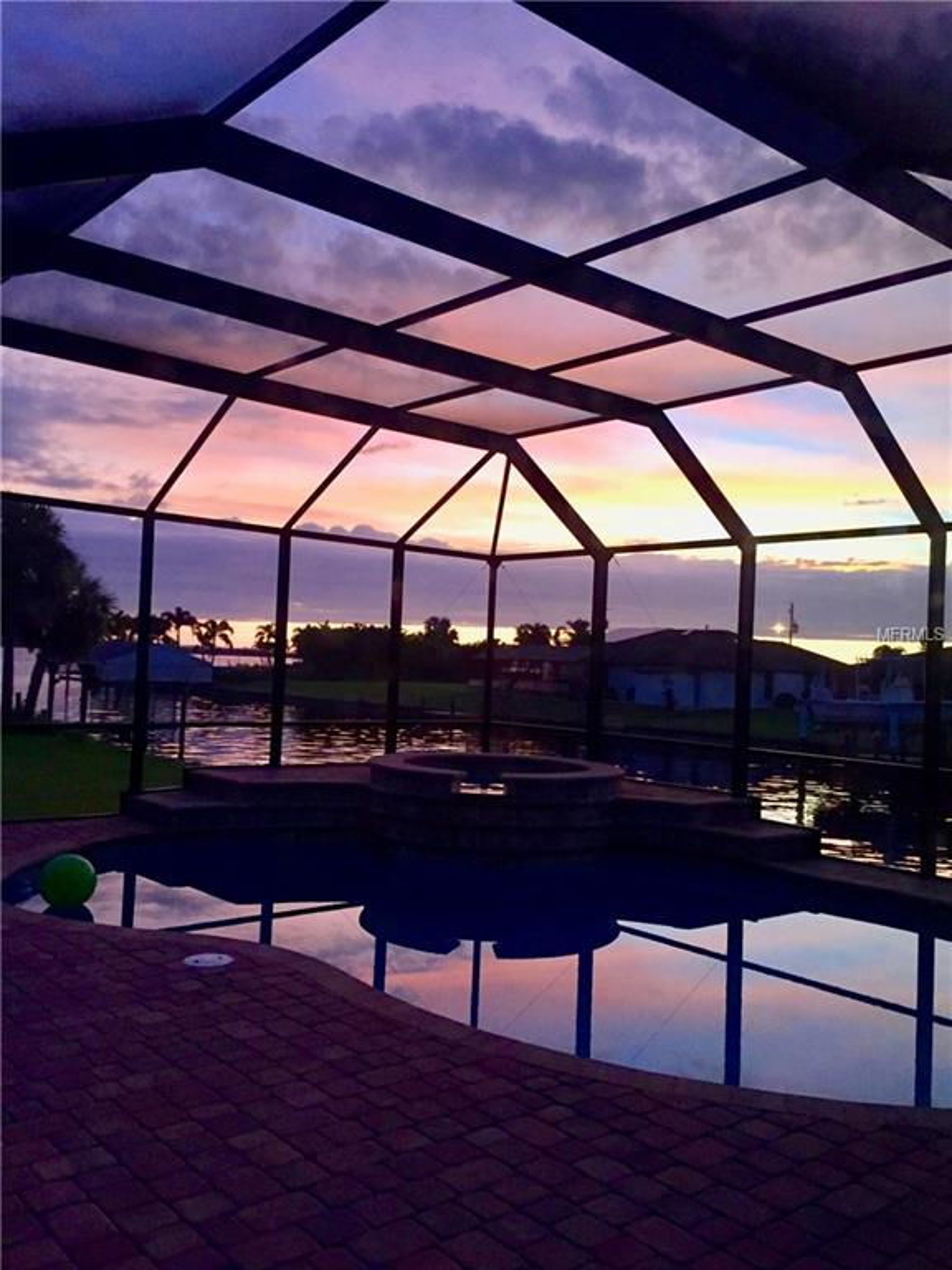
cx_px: 476
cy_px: 635
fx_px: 1063
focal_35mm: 29
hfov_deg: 48.2
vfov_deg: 61.7
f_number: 2.2
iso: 250
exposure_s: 1/30
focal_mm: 4.15
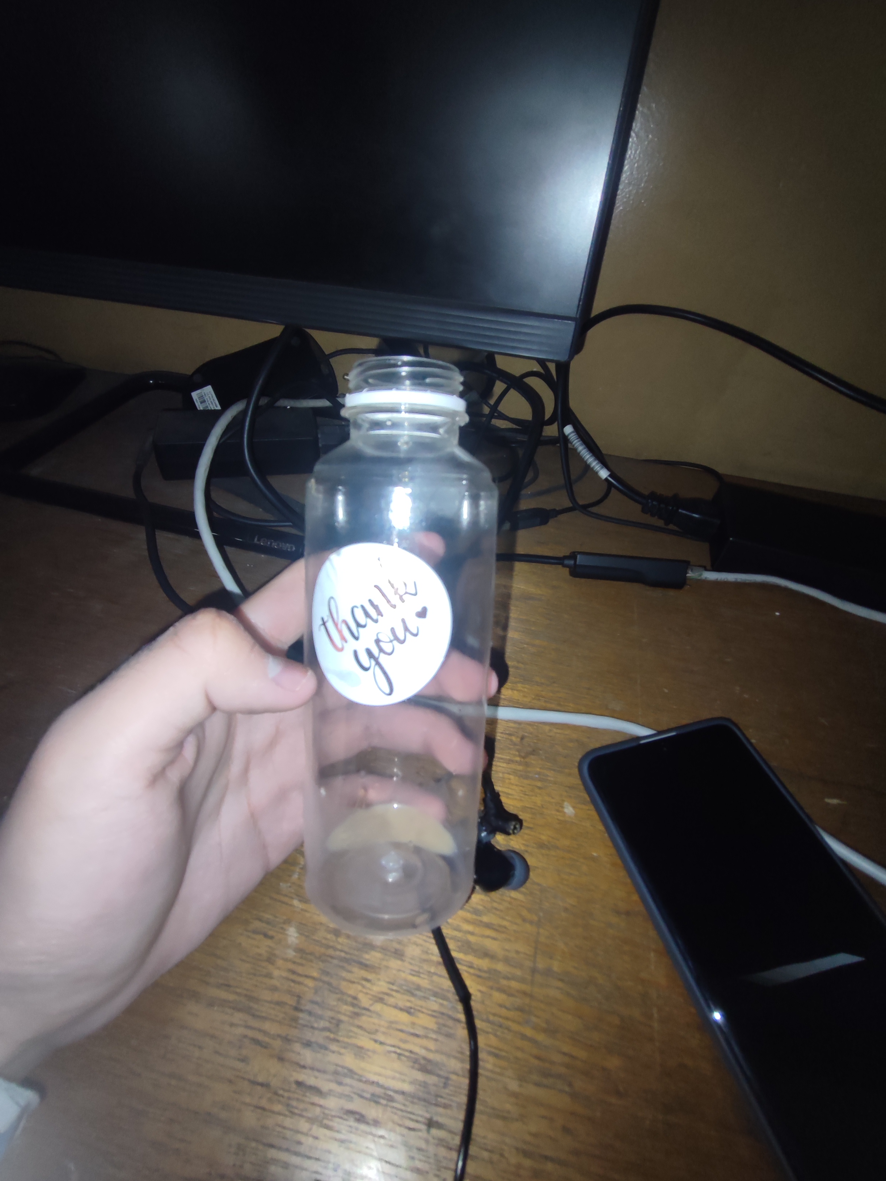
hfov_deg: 89.9
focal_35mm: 13
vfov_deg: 106.2
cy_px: 590
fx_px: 444
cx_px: 443
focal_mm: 1.66
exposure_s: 1/60
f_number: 2.2
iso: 106
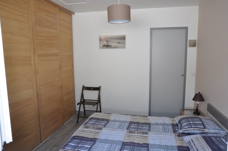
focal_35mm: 24
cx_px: 114
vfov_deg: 53.0
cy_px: 76
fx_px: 152
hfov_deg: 73.8
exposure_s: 1/25
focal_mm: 16
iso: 200
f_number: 8
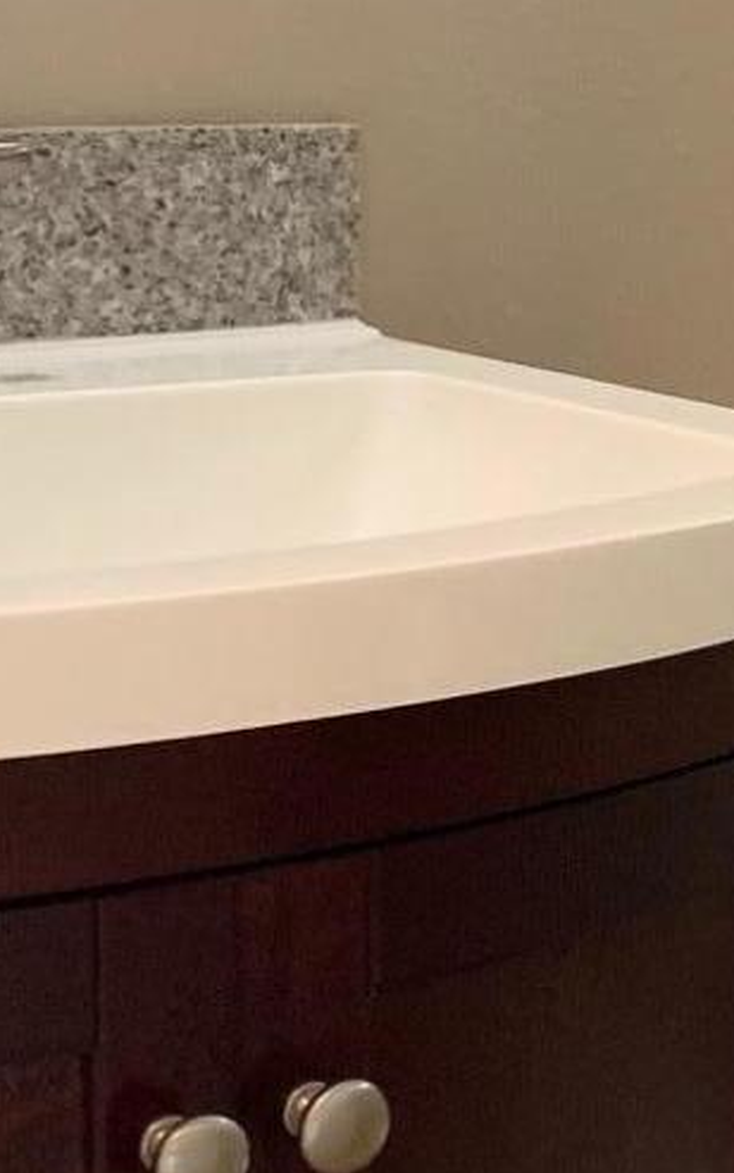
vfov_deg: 18.6
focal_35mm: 112
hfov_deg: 11.2
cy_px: 415
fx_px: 3581
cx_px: 1165
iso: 320
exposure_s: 1/60
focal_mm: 4.25
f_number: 1.8
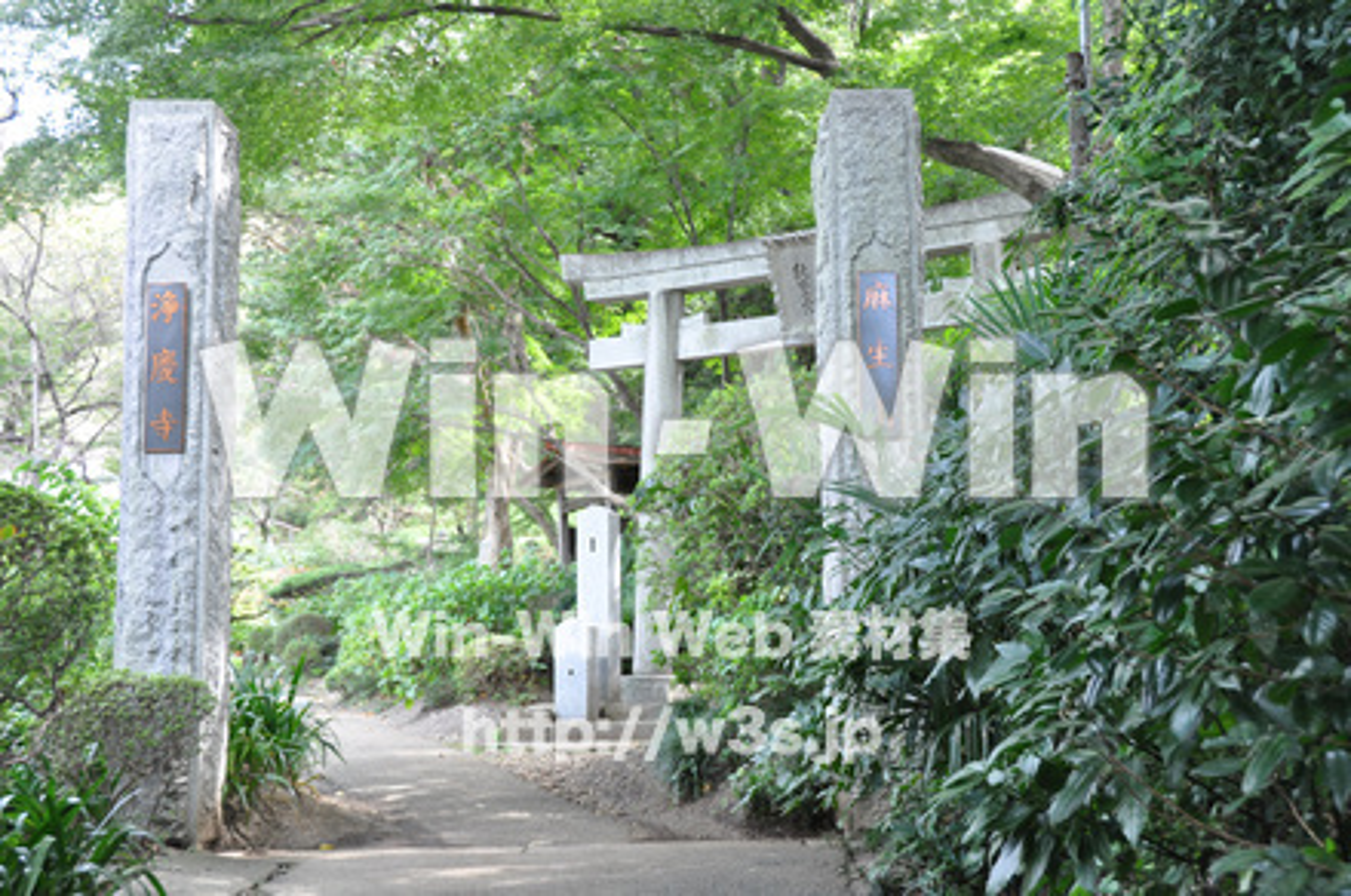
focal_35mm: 46
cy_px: 448
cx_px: 676
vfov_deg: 28.9
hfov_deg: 42.4
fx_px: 1742
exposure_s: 1/30
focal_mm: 31
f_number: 5.6
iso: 200
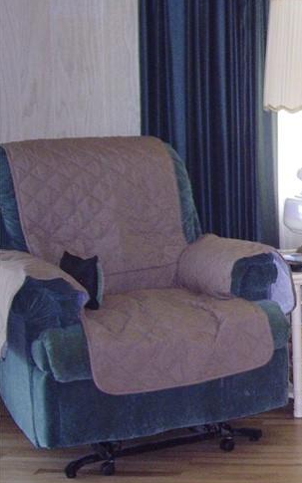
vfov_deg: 24.4
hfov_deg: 14.0
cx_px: 508
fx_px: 1120
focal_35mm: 85
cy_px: 221
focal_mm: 7.9
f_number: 2.8
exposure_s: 1/40
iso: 200
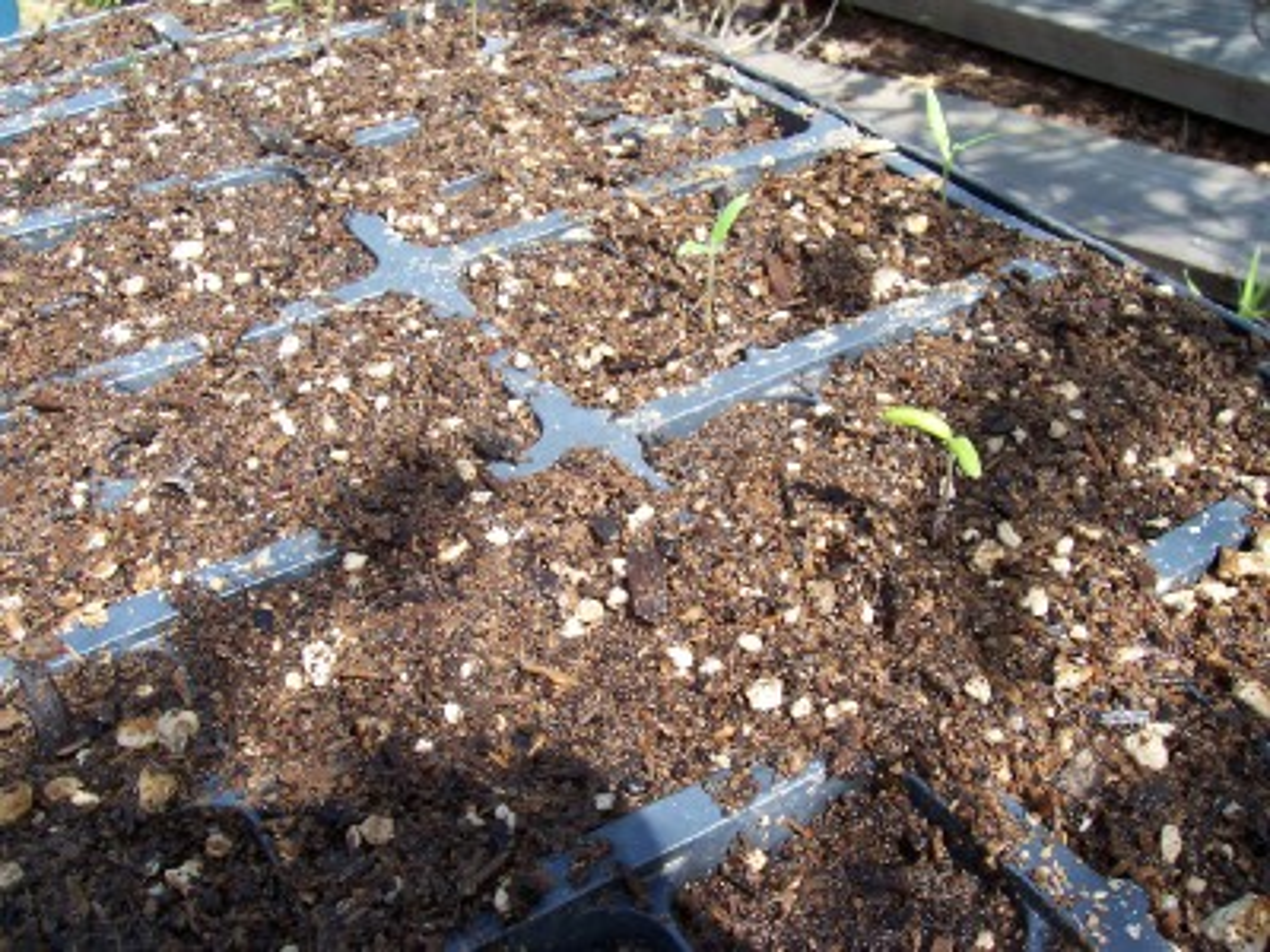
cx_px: 635
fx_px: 1357
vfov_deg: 38.7
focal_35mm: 37
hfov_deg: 50.1
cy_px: 476
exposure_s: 1/125
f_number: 5.6
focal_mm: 5.6
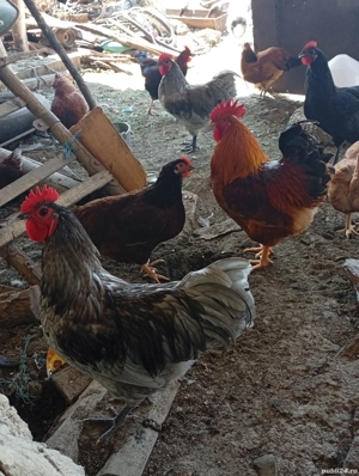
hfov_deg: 38.8
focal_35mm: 37
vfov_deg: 50.1
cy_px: 238
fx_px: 510
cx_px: 180
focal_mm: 3.84
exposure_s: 1/50
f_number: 1.8
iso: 51
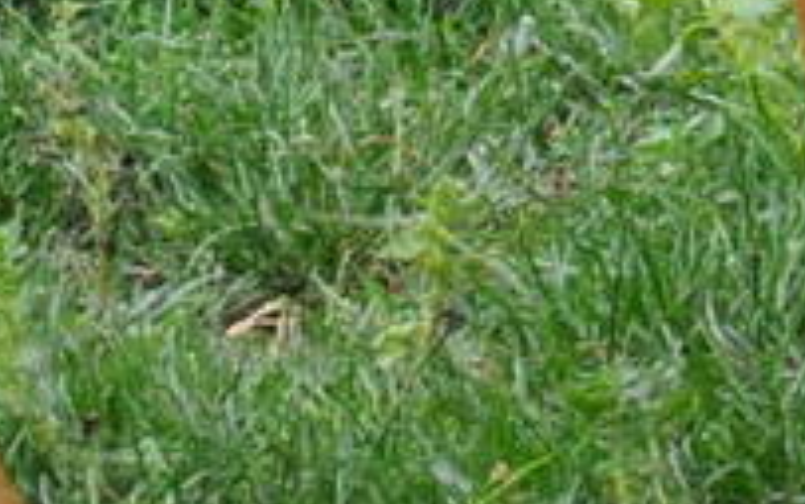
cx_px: 987
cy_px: -200
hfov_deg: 1.7
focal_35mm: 1266
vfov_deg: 1.0
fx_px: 27783
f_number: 5.6
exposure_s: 1/250
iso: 500
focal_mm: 105
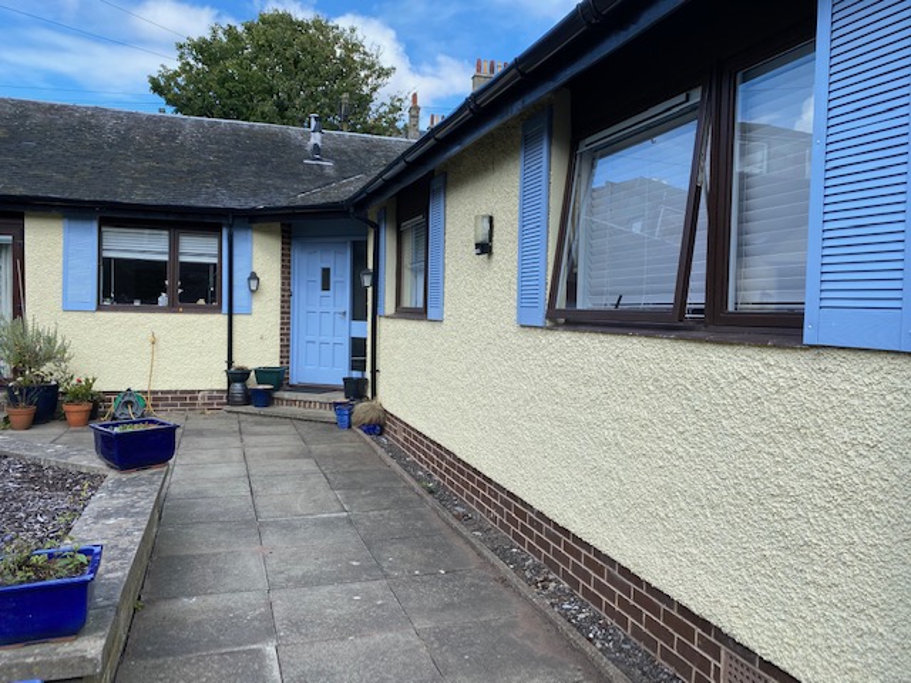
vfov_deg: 53.1
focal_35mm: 26
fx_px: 684
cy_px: 342
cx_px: 456
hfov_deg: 67.3
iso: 32
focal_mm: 4.25
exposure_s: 1/981
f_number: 1.8
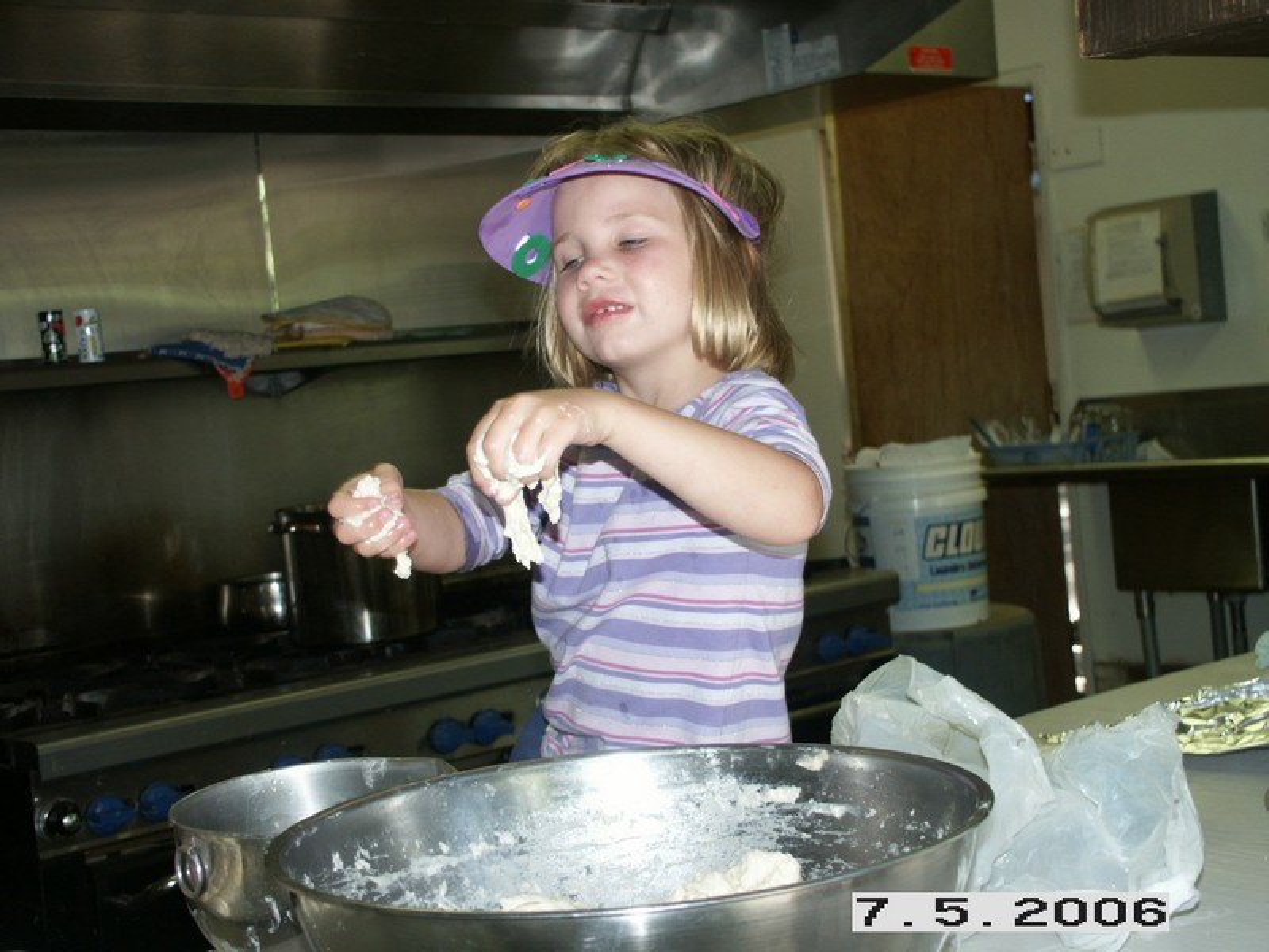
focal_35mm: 60
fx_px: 2200
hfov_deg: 32.2
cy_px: 476
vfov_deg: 24.4
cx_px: 634
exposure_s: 1/60
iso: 100
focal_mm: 15.02
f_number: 3.5
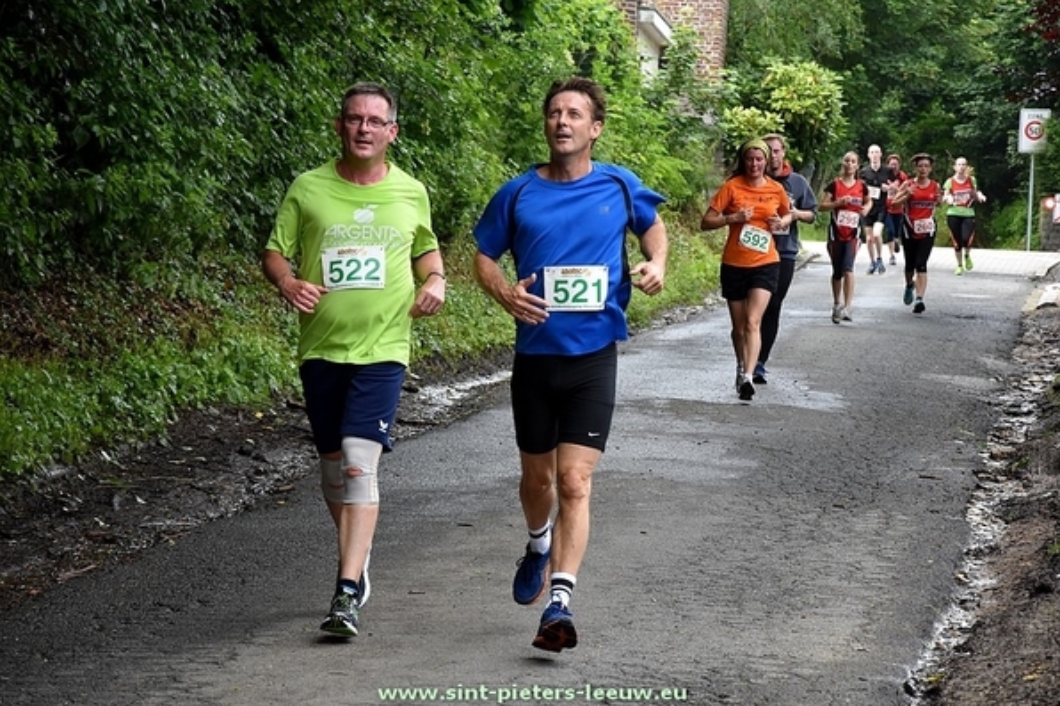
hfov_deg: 13.0
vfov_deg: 8.7
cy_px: 352
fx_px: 4665
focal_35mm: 159
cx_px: 532
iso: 800
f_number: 5.6
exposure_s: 1/500
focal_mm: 105
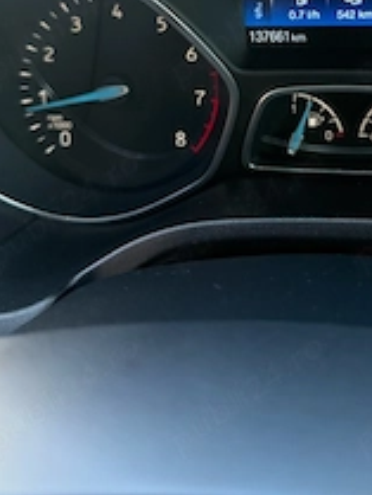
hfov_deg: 30.8
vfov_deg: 38.5
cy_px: 54
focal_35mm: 46
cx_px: 294
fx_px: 658
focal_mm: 6.76
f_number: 1.78
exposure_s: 1/192
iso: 200
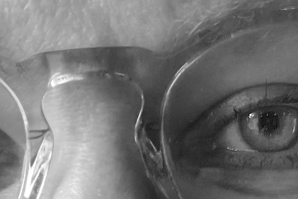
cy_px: 343
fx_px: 3103
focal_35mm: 375
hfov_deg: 5.5
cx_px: 56
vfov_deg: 3.6
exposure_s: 1/100
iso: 250
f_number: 2.2
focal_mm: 7.5
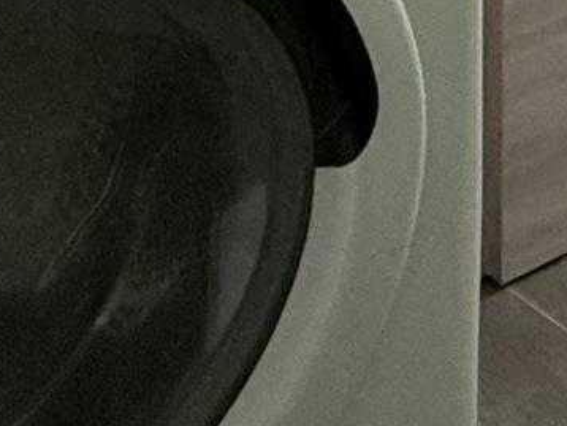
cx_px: 1066
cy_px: -749
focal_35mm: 100
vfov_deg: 11.1
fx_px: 1639
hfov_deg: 16.1
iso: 320
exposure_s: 1/62
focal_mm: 2.22
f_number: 2.2
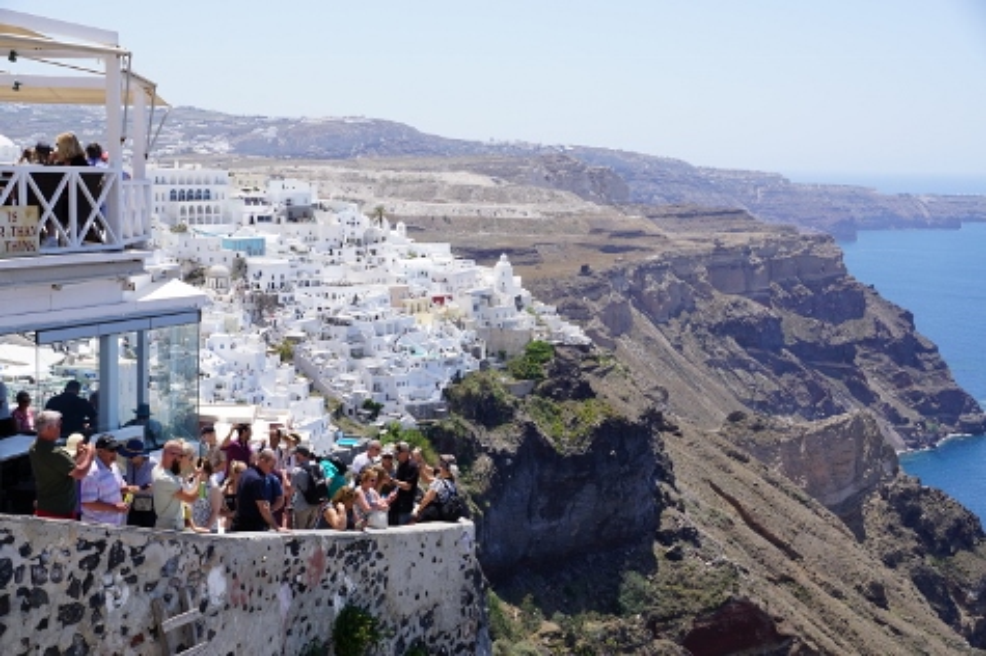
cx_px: 493
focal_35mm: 60
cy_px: 328
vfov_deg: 22.6
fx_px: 1642
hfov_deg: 33.4
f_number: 10
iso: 100
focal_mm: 40
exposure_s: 1/160
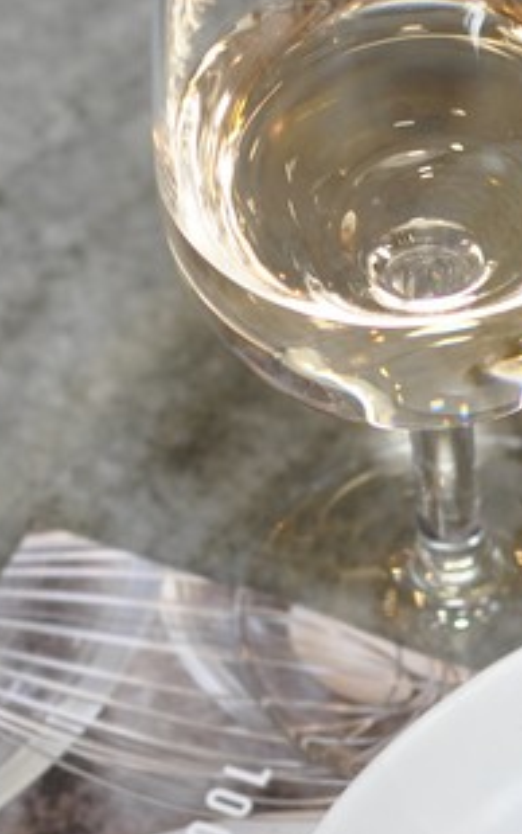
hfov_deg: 7.1
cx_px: 412
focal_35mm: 185
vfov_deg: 11.2
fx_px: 4202
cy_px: 842
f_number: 4
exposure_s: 1/60
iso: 200
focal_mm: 35
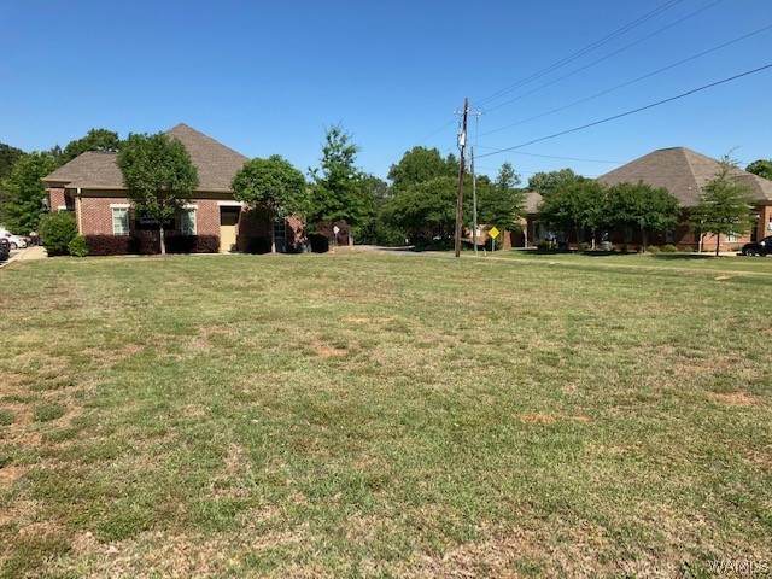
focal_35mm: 28
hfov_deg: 63.4
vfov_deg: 49.7
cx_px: 386
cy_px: 290
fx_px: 624
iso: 20
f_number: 1.8
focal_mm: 3.99
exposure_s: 1/1799
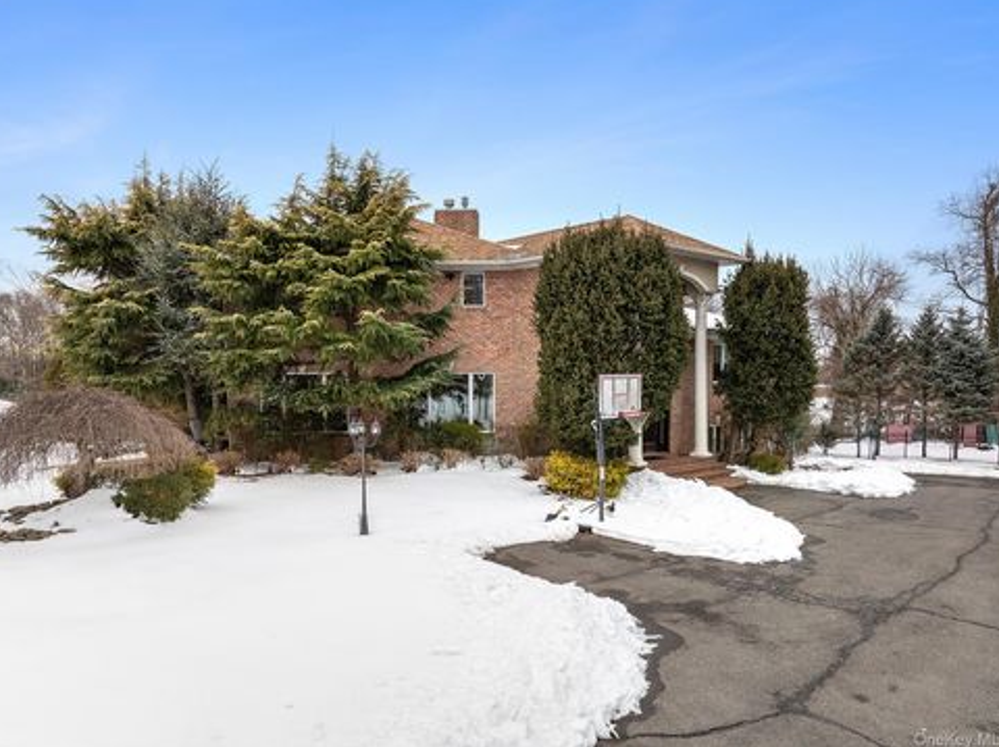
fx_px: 721
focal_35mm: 25
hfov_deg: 69.4
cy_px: 362
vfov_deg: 54.8
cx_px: 497
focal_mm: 12.3
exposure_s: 1/500
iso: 400
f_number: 5.6
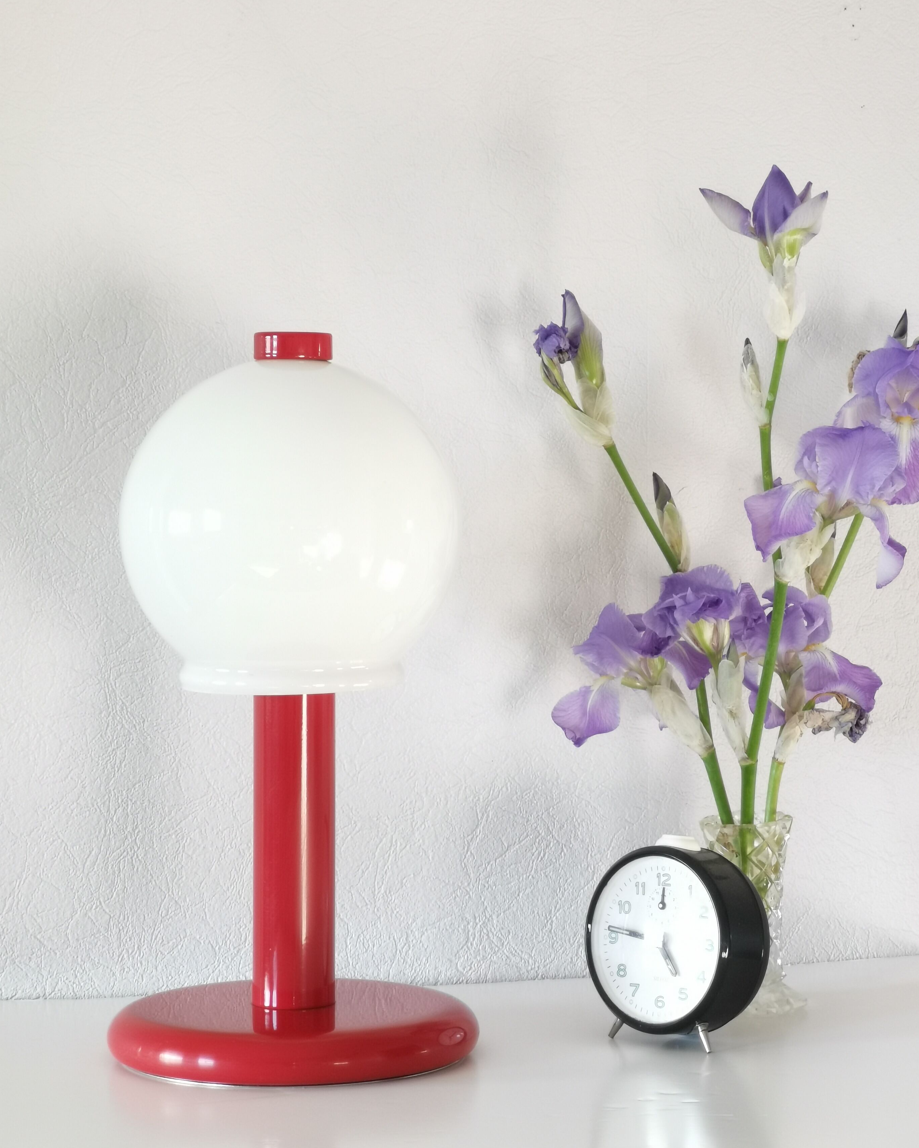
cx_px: 460
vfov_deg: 20.6
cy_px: 600
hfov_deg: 16.5
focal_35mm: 93
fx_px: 3162
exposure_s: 1/50
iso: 160
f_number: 2.4
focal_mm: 7.48
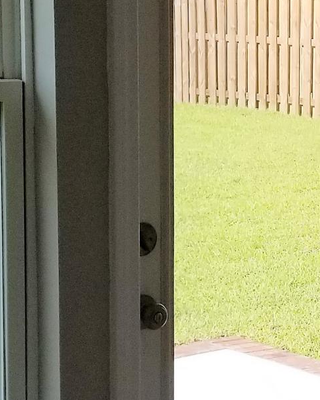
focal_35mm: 126
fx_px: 1492
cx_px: 365
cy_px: 222
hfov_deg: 12.0
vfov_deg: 15.3
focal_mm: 4.3
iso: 50
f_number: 1.7
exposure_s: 1/1108
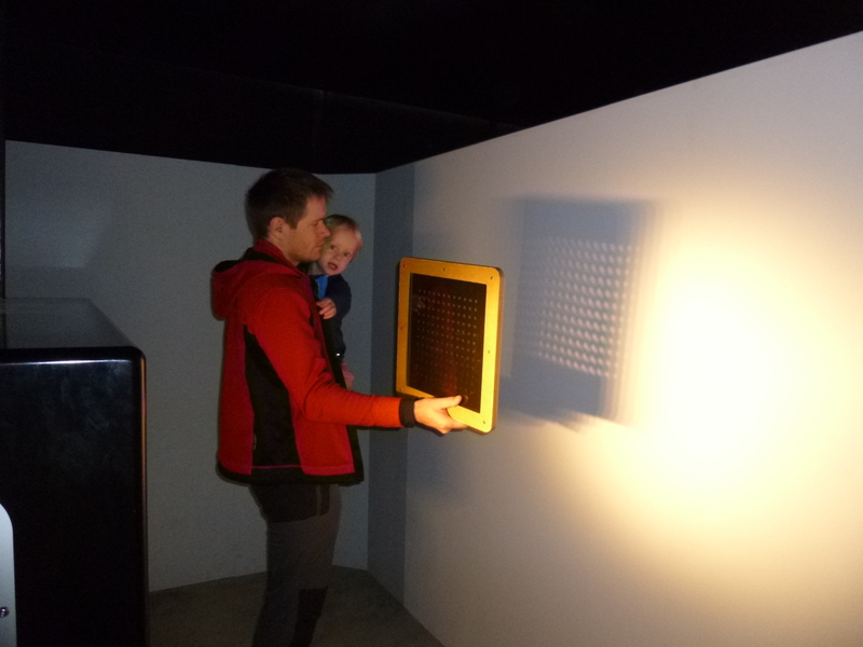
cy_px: 324
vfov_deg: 54.9
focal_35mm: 25
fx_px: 623
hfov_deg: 69.4
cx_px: 432
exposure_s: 1/60
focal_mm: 4.5
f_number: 3.1
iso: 400
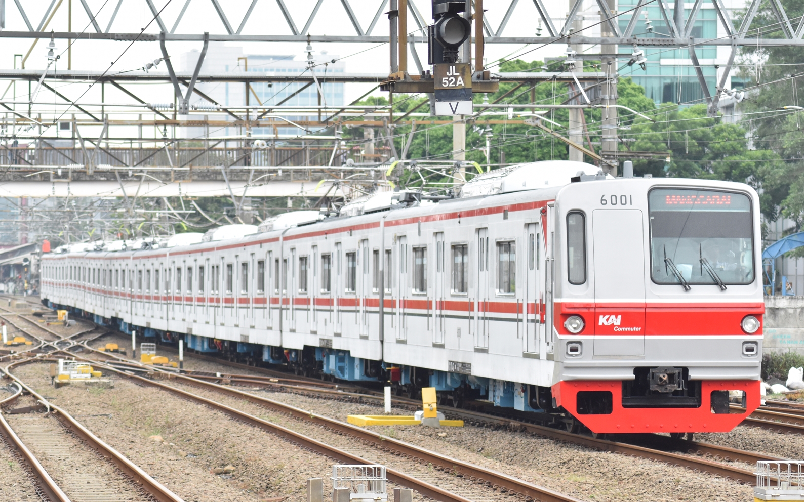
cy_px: 258
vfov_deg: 8.7
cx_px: 404
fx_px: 3308
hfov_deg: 13.9
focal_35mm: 151
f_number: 5.6
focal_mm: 98
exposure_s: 1/500
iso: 800
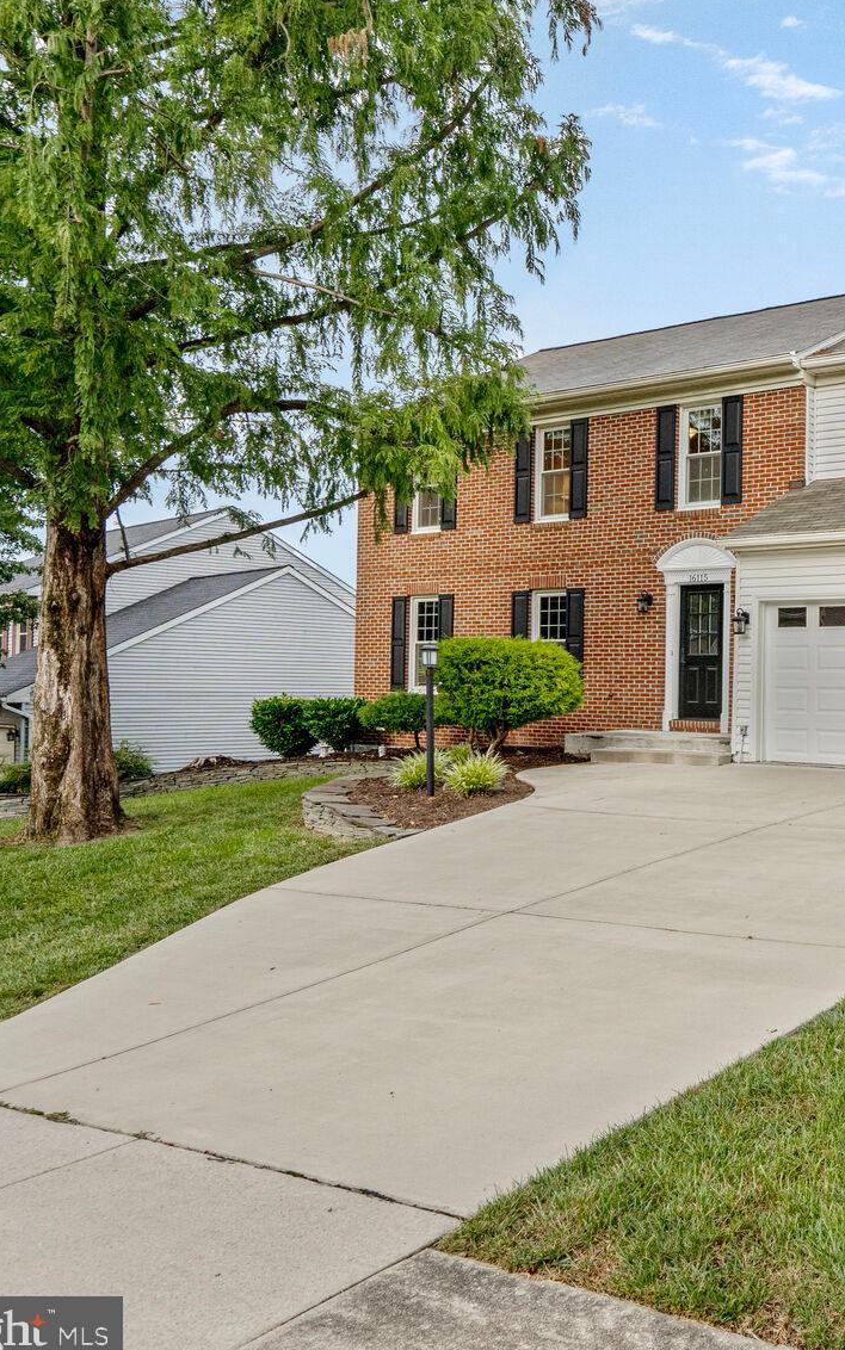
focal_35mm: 28
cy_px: 682
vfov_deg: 66.5
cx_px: 931
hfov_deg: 37.3
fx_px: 1031
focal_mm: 18
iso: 800
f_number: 8
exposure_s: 1/500
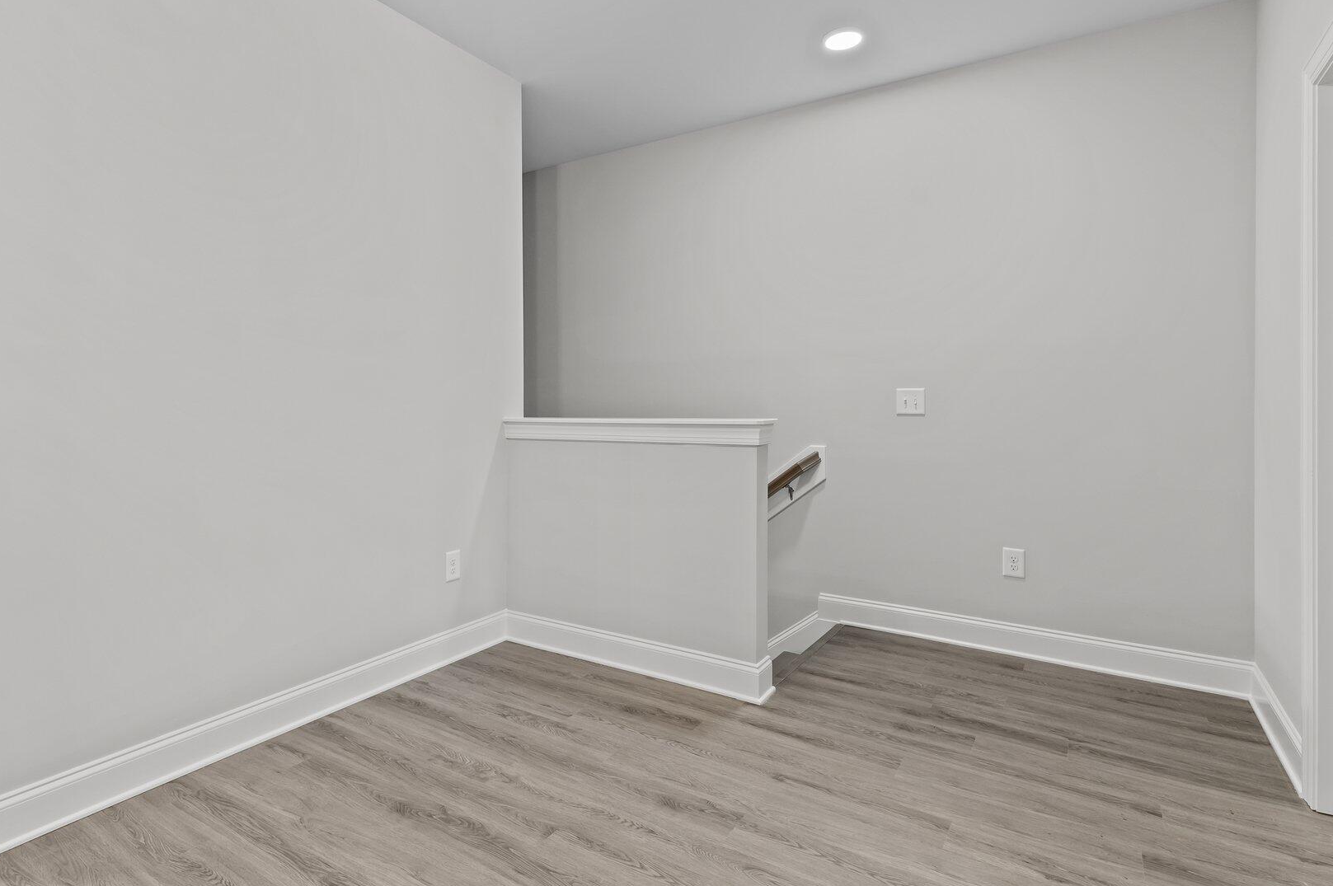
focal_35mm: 19
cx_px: 608
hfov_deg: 86.7
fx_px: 703
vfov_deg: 64.3
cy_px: 401
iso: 400
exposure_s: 1/13
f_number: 6.3
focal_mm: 15
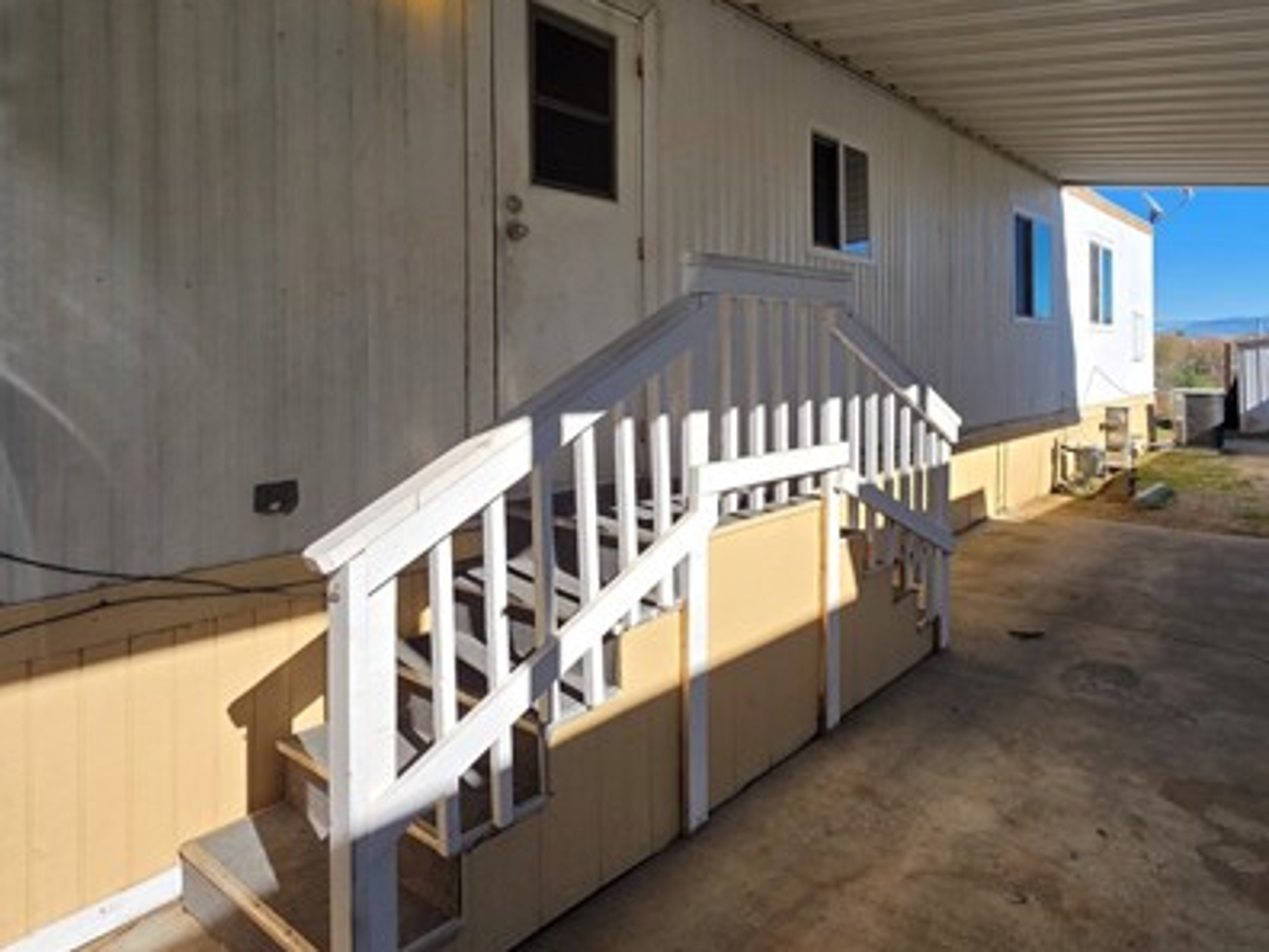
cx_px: 763
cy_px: 340
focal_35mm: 21
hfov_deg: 78.1
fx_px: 770
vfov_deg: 62.3
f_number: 1.9
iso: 40
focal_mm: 2.2
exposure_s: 1/1789
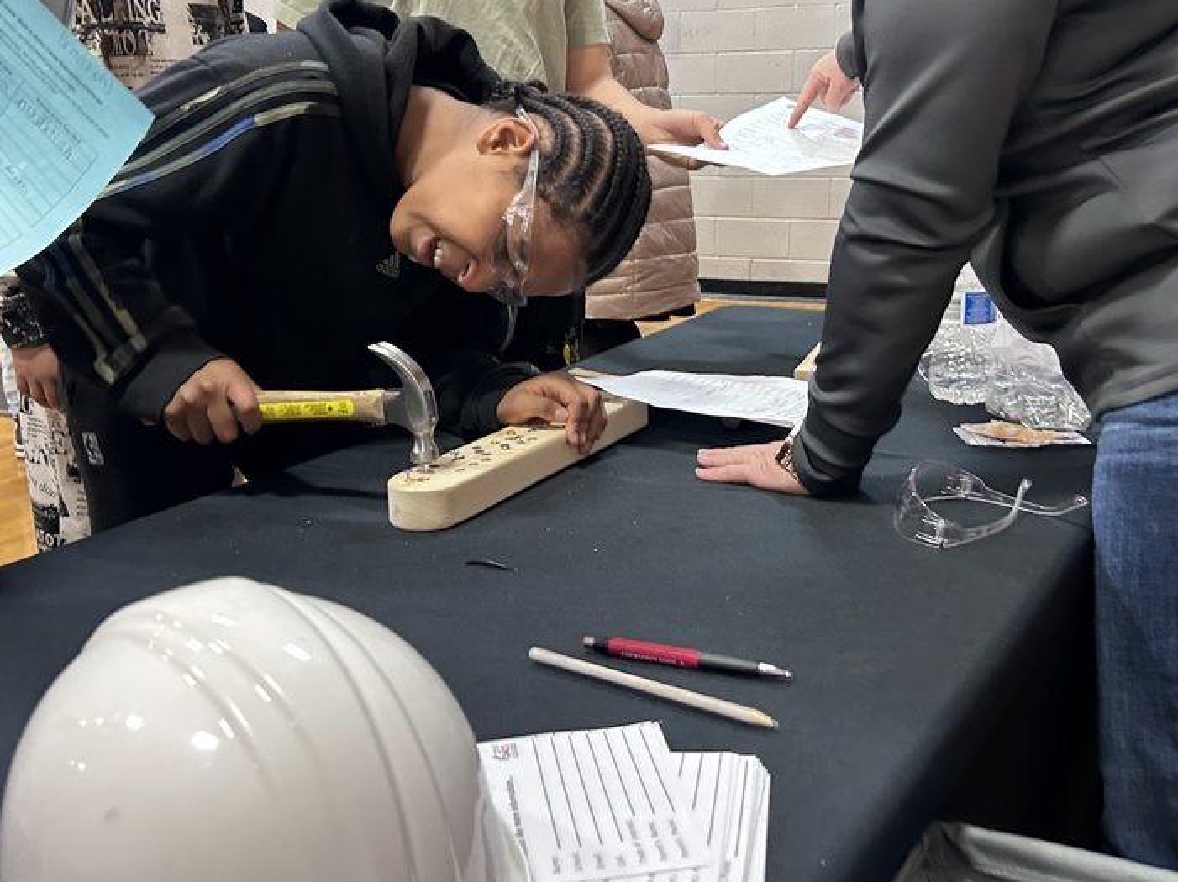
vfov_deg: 37.7
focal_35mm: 38
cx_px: 605
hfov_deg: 49.0
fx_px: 1292
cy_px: 407
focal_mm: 5.7
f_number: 1.5
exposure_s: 1/60
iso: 250
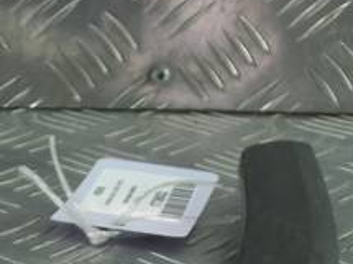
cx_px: -263
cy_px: 449
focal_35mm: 119
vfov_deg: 11.7
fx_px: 1213
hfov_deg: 14.7
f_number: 1.8
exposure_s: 1/50
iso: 50
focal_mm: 4.6
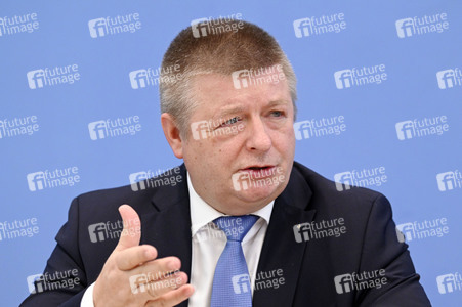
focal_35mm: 120
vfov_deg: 11.4
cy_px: 154
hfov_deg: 17.1
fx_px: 1539
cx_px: 231
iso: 4000
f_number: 4.5
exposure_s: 1/1000
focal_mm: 120
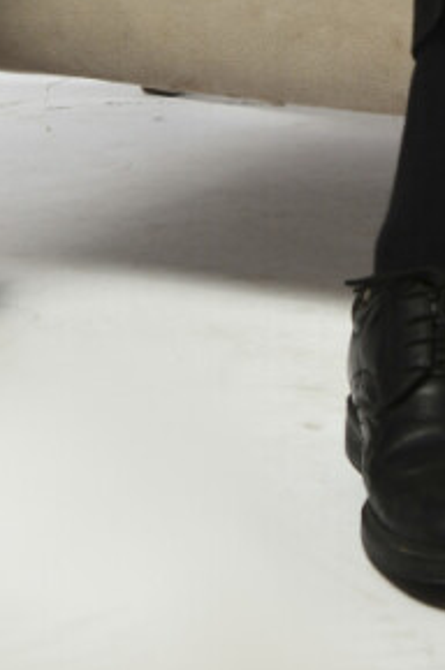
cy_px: -487
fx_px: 2936
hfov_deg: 8.7
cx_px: 315
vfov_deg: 12.1
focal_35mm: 158
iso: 400
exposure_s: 1/125
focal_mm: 38
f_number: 5.6
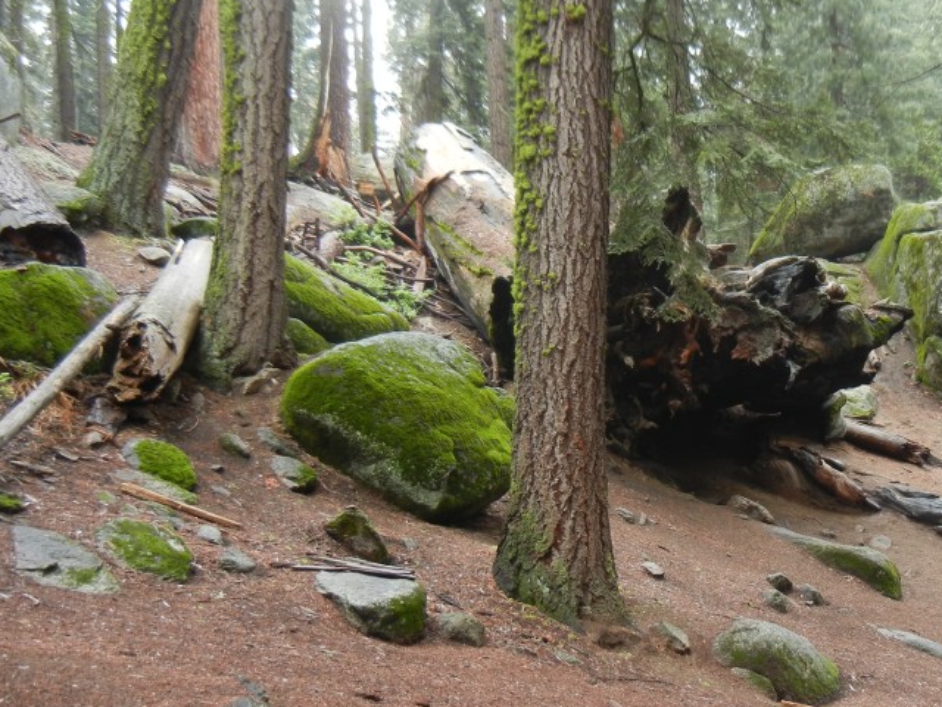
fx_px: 1306
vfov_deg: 30.2
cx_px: 702
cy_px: 315
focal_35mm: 48
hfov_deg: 38.7
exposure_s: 1/94.3
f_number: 3.5
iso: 160
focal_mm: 5.4
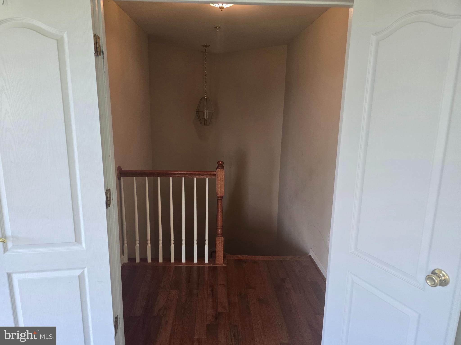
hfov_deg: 73.9
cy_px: 172
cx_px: 230
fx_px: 306
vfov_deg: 58.9
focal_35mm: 23
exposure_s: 1/120
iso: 160
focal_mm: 6.3
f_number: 1.7
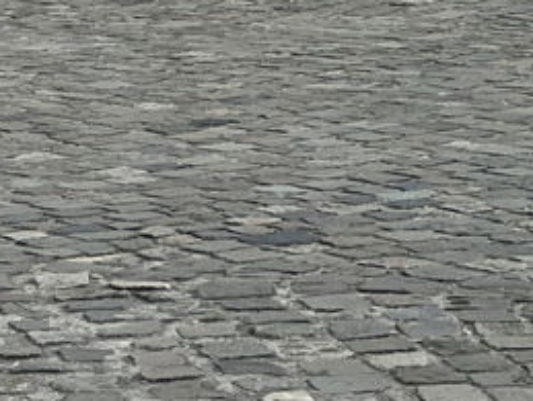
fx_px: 3516
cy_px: -177
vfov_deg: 6.5
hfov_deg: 8.6
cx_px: -88
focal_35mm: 228
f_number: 2.8
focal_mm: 9
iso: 50
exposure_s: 1/121
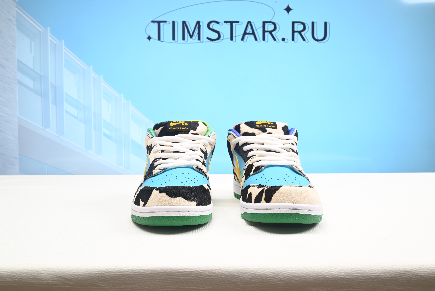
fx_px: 369
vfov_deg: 43.0
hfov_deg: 61.1
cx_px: 218
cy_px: 146
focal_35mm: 30
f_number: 16
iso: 100
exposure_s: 1/1.6
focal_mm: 30.5
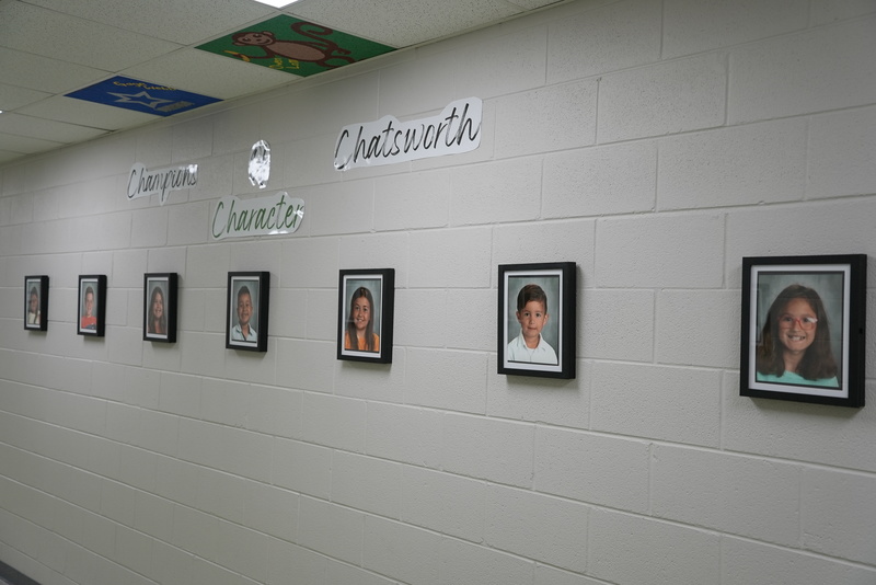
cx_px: 438
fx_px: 901
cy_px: 292
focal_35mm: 37
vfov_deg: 36.0
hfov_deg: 51.9
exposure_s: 1/160
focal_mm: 37
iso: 500
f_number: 4
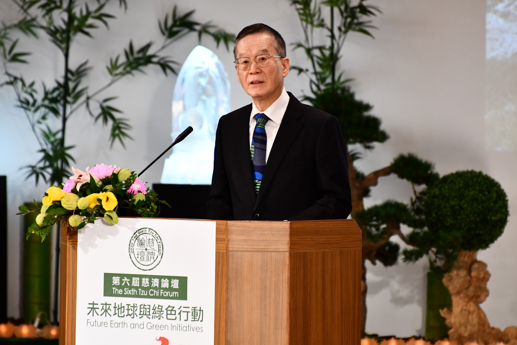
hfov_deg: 5.7
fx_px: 5169
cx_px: 258
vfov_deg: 3.8
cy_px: 172
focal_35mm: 360
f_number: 5.6
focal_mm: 240
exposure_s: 1/100
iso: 3200
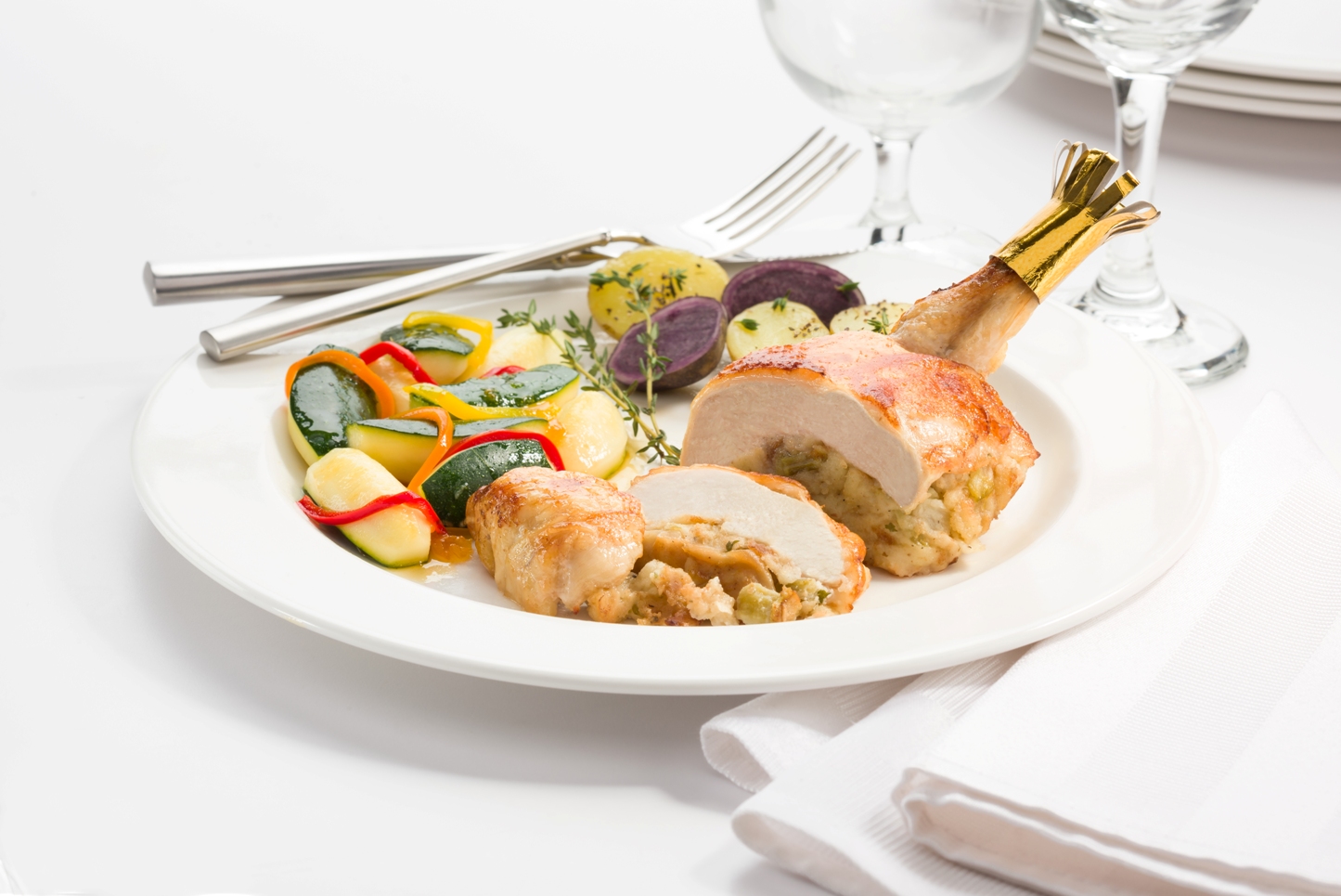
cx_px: 670
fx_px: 3168
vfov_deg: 16.1
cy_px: 448
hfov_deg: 23.9
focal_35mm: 85
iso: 100
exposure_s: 1/100
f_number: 18
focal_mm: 85
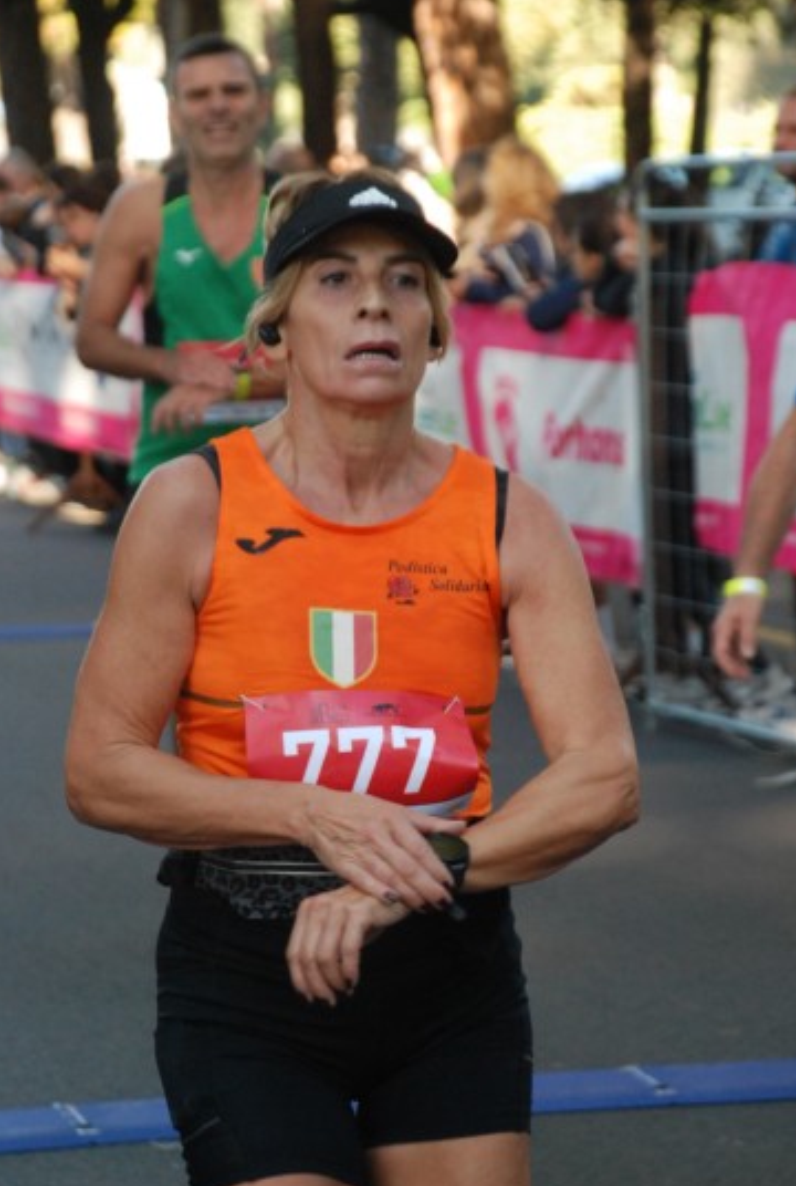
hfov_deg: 8.6
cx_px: 392
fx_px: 5265
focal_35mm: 160
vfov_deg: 12.8
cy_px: 659
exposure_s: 1/250
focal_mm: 95
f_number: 5.6
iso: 1000
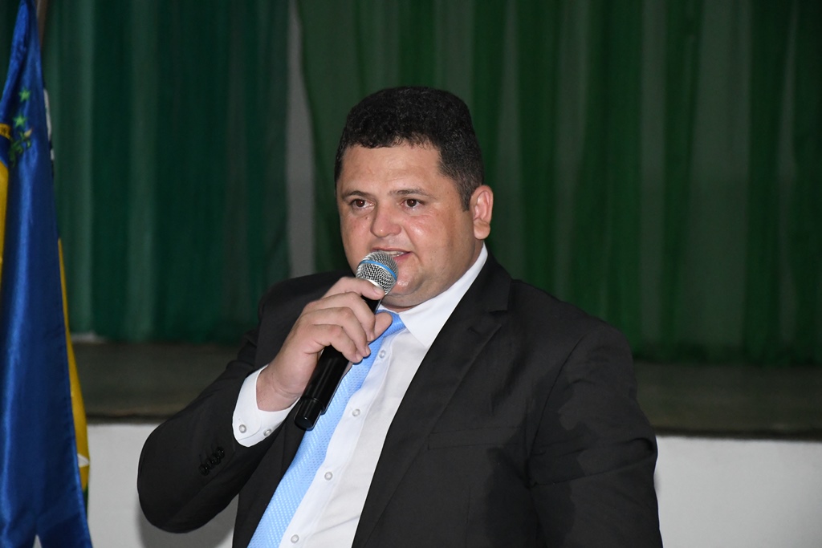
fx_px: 3243
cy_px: 274
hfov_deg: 14.4
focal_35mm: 142
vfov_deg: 9.7
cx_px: 411
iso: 6400
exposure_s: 1/80
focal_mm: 95
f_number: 6.3
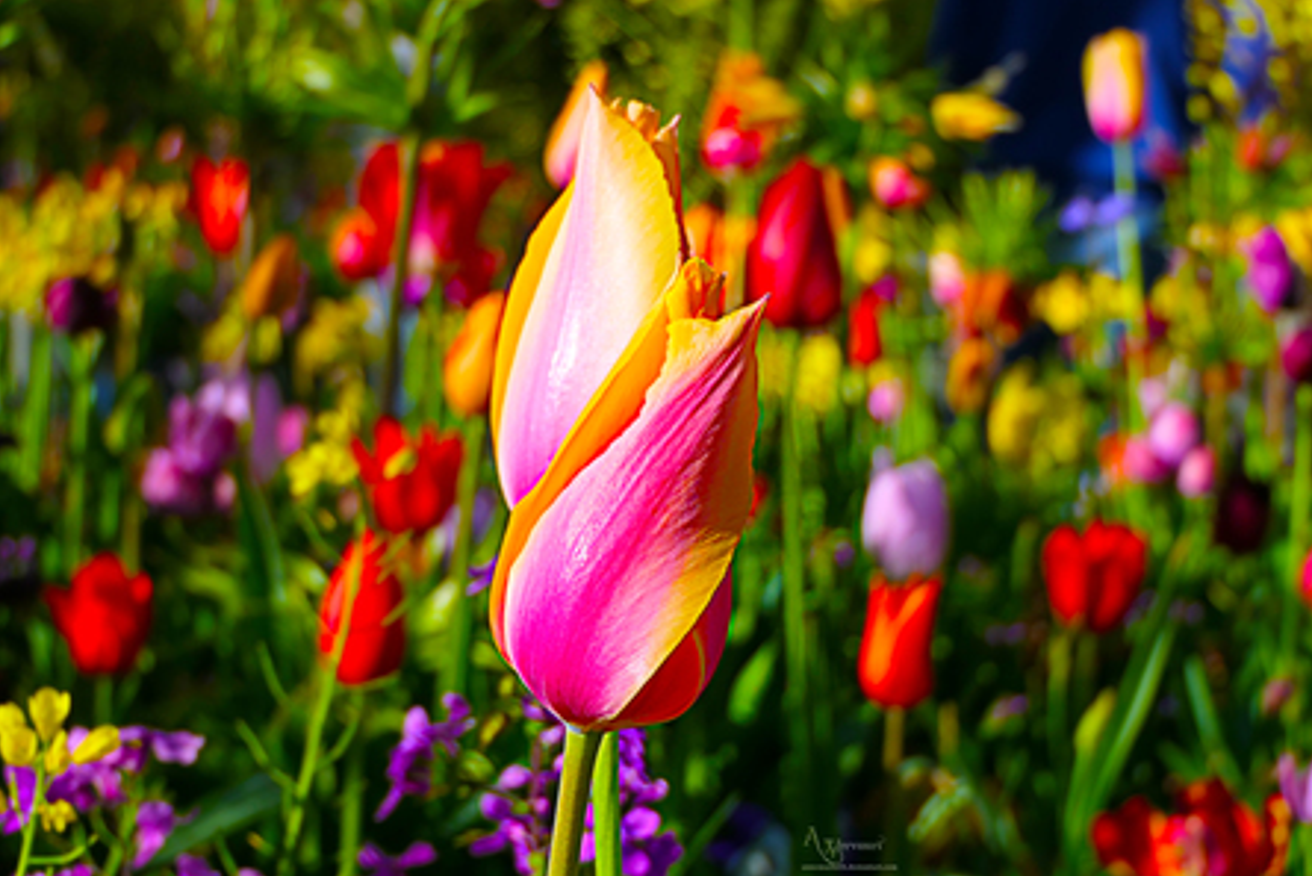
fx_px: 2260
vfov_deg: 21.9
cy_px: 435
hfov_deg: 32.4
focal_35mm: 62
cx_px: 649
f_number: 4
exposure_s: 1/1000
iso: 125
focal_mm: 22
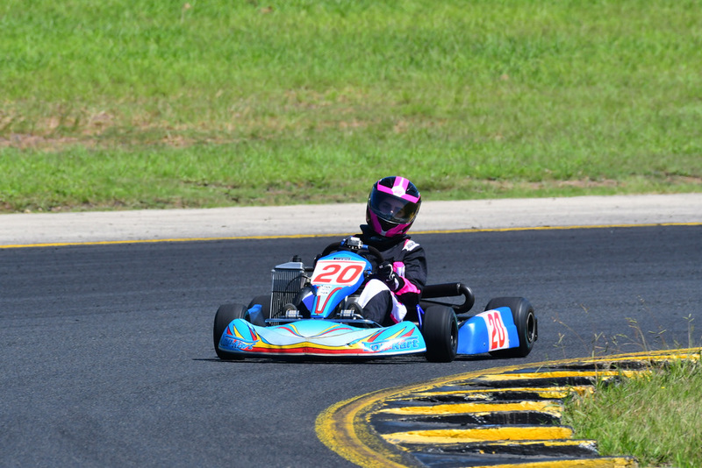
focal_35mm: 690
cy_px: 234
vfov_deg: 2.0
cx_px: 351
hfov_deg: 3.0
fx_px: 13459
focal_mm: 460
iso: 500
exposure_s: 1/640
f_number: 11
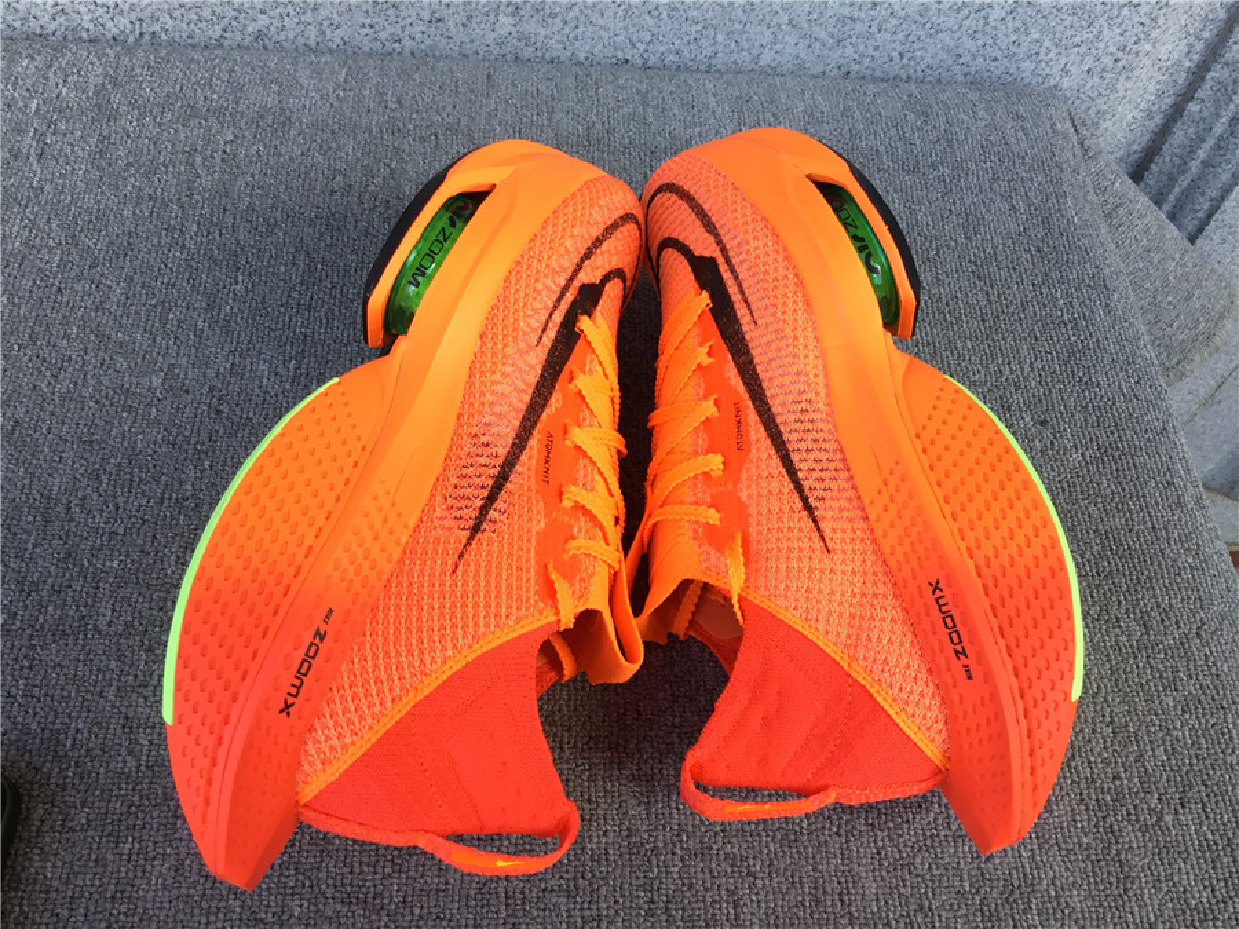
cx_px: 620
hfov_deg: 58.4
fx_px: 1110
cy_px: 464
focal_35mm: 31
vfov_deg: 45.4
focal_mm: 3.3
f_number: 2.4
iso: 25
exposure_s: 1/100
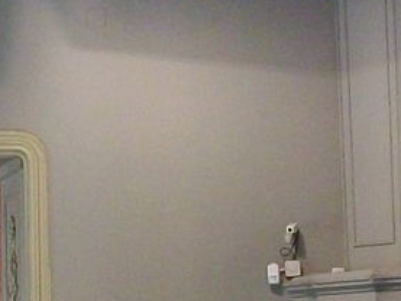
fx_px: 2144
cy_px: 350
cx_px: -165
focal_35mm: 185
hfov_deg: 10.4
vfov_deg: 8.0
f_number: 2.9
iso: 320
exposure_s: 1/14.9
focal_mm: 5.7
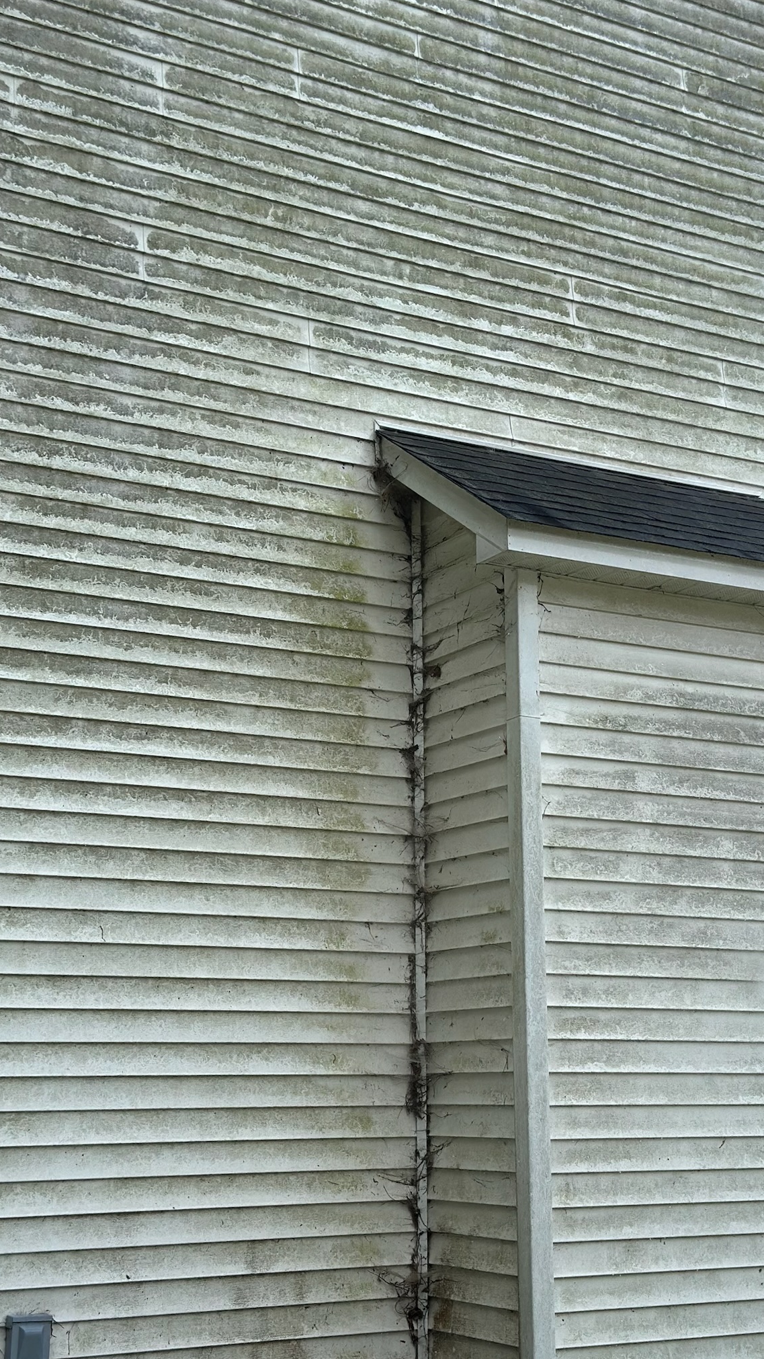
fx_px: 1909
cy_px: 687
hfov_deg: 22.6
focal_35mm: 53
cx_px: 362
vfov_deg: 39.2
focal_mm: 6.86
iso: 100
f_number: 1.78
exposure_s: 1/3058
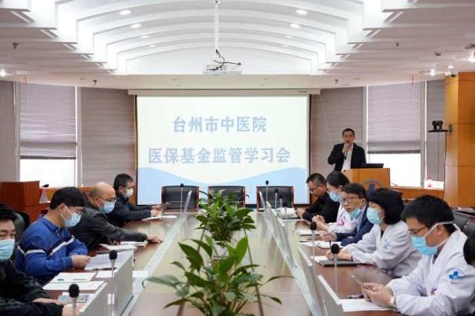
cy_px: 158
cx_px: 238
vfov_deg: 27.0
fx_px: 659
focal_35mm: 50
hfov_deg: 39.6
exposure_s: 1/30
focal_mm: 50
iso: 800
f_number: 6.3
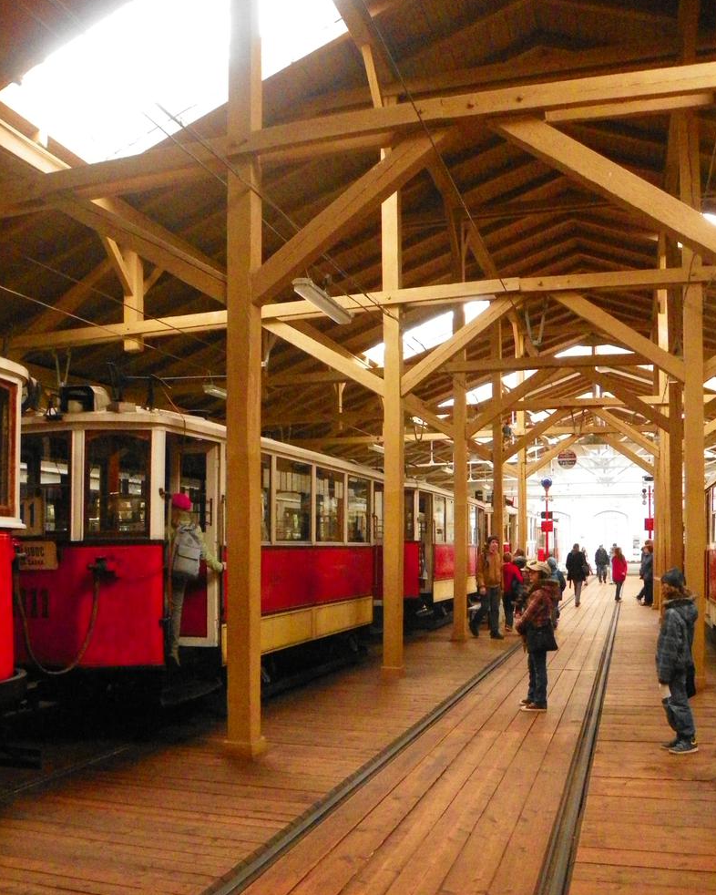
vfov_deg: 56.7
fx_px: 821
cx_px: 394
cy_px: 540
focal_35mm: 31
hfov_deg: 47.1
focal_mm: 4.6
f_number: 2.8
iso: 640
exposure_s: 1/30
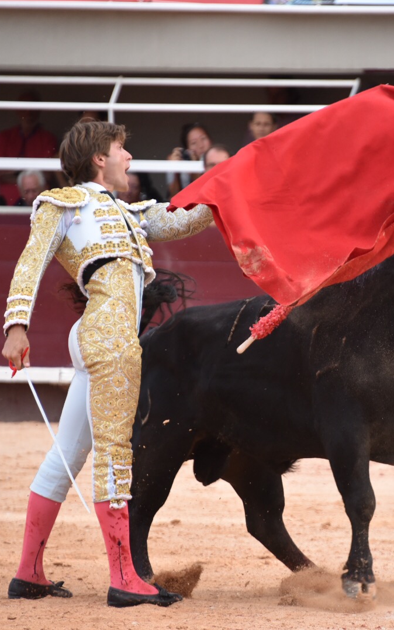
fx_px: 6578
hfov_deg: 3.4
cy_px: 315
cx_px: 352
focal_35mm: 383
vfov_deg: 5.5
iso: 1250
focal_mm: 250
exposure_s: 1/800
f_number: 5.6
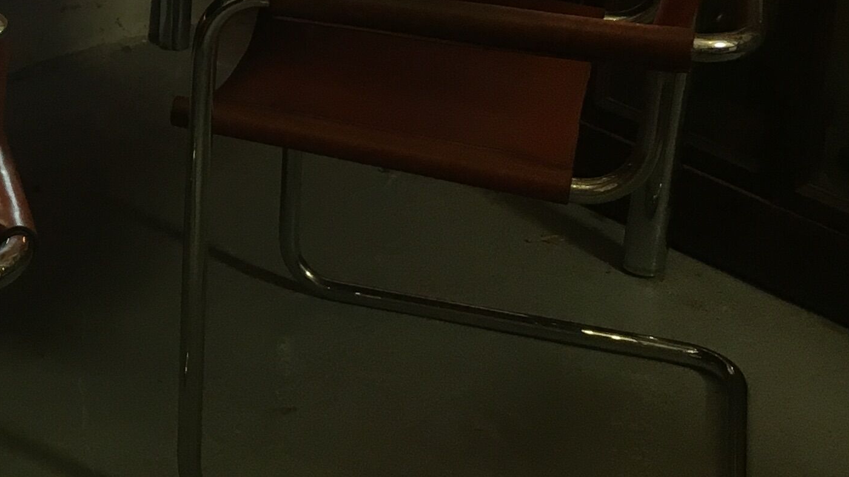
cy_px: -70
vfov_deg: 13.0
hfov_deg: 22.1
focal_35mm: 91
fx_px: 2048
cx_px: -94
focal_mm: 4.15
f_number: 2.2
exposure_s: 1/33
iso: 100
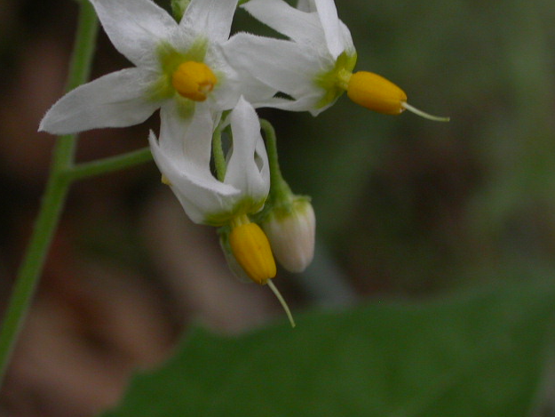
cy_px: 113
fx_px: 2101
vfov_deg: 11.3
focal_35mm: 131
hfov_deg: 15.0
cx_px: 236
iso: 100
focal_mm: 16.6
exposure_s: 1/242
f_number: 4
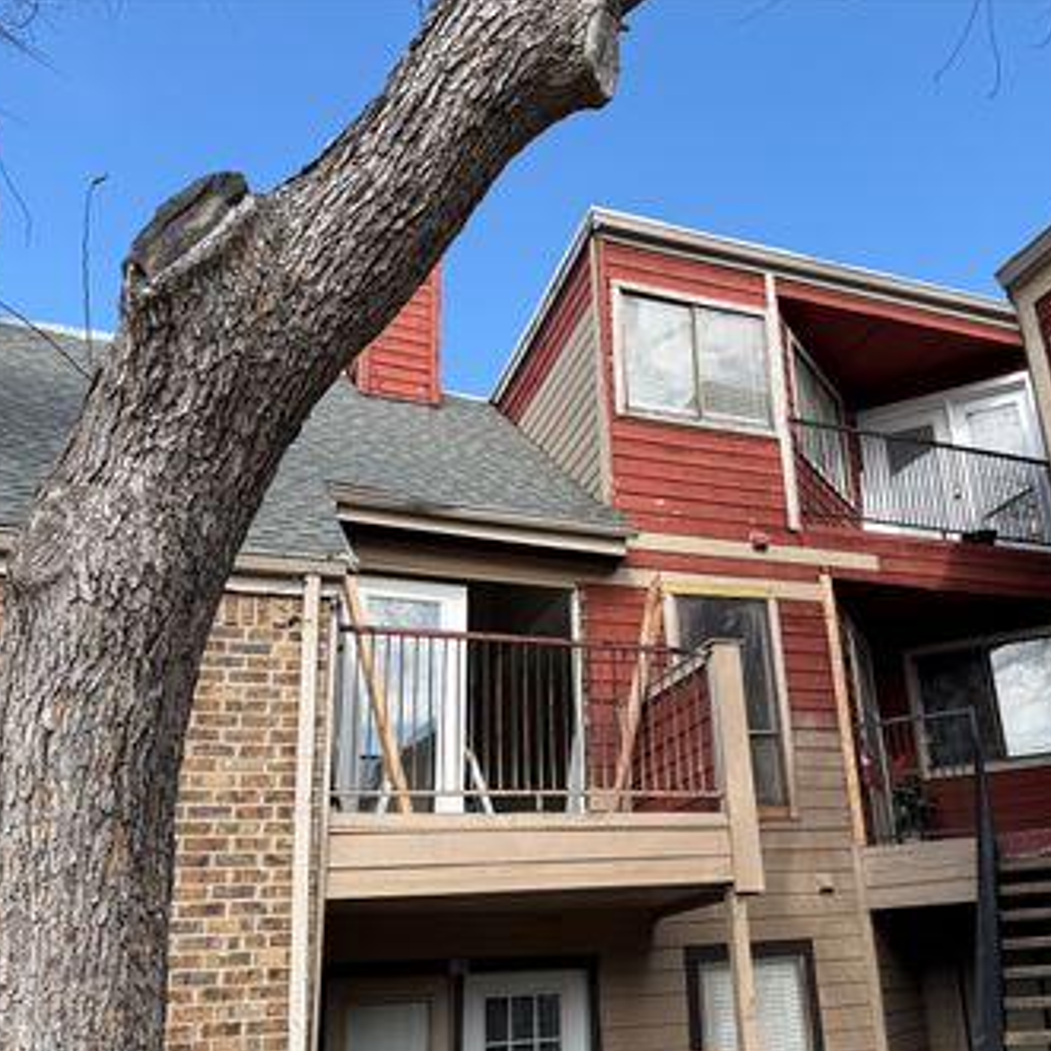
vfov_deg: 51.0
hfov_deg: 50.2
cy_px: 589
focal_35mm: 32
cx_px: 695
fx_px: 1099
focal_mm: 6.76
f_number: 1.78
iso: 80
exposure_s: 1/1949
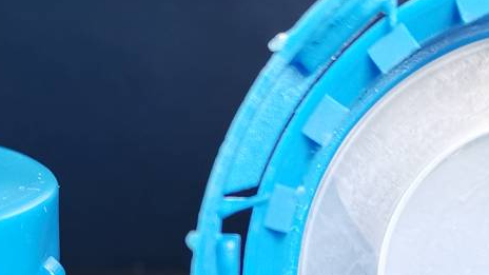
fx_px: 1232
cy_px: 368
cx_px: 204
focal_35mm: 95
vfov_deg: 12.3
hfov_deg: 22.4
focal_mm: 5.58
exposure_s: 1/30
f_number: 1.8
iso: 400
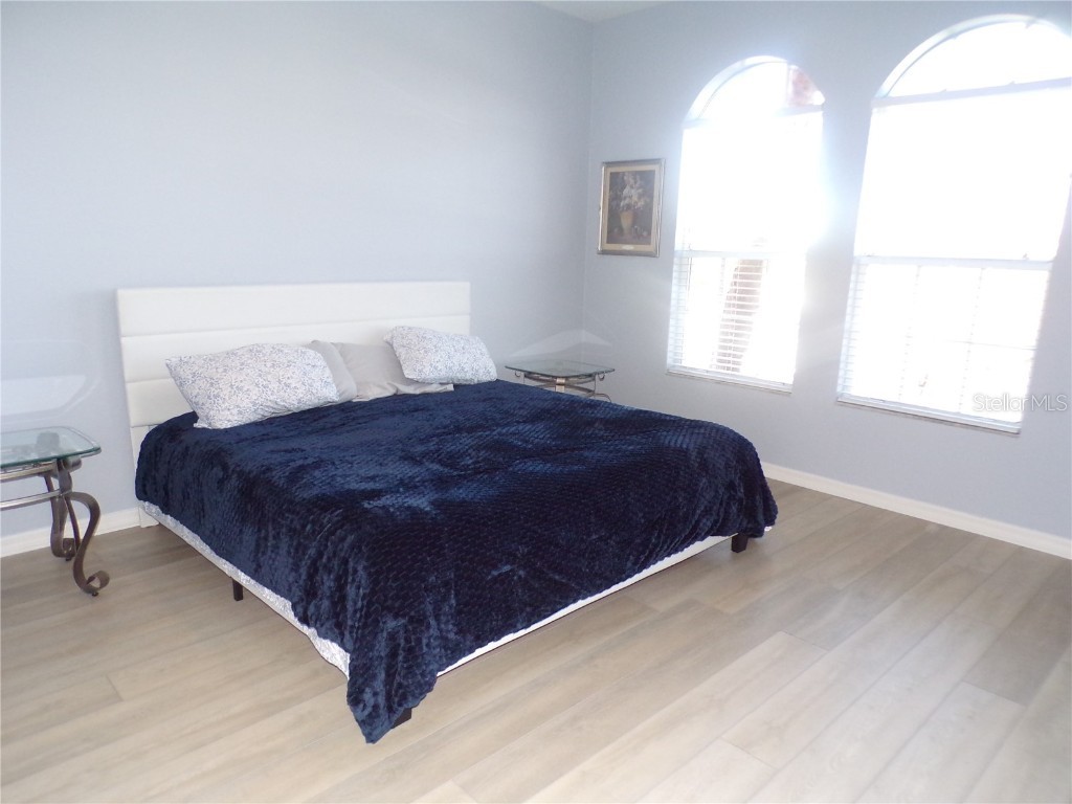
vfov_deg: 56.8
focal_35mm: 24
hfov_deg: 71.6
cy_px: 402
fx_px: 743
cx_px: 536
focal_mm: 4.3
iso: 320
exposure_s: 1/60
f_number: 3
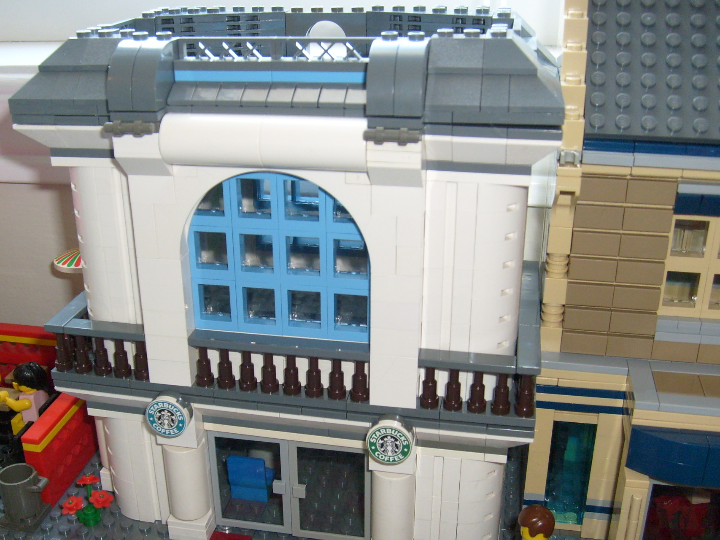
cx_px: 316
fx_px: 874
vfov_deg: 34.3
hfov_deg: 44.7
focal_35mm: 42
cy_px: 310
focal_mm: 5.8
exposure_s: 1/45
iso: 100
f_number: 2.8
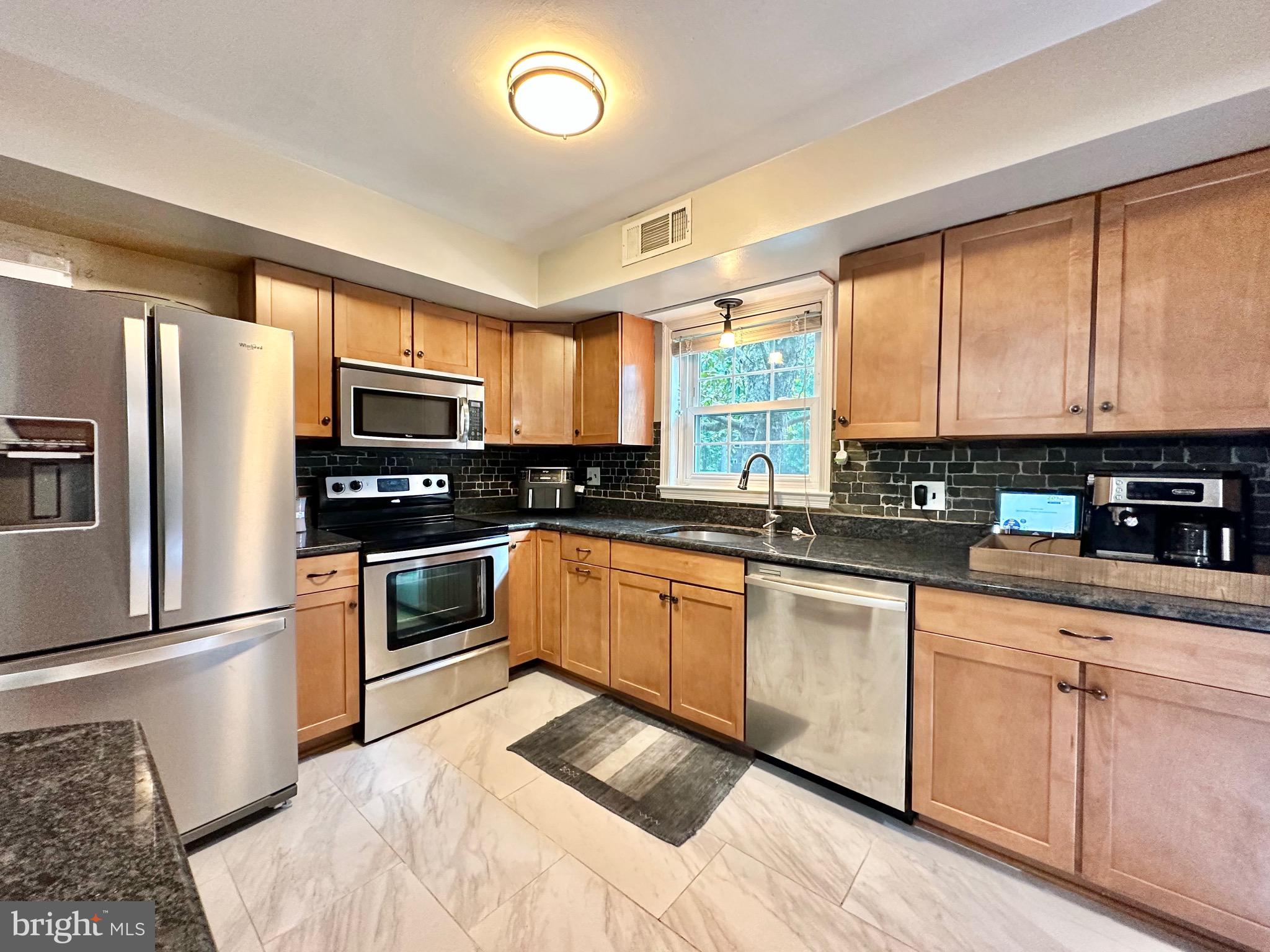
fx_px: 514
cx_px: 635
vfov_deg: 85.7
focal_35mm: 14
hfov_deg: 102.1
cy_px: 476
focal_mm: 2.22
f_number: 2.2
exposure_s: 1/60
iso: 400
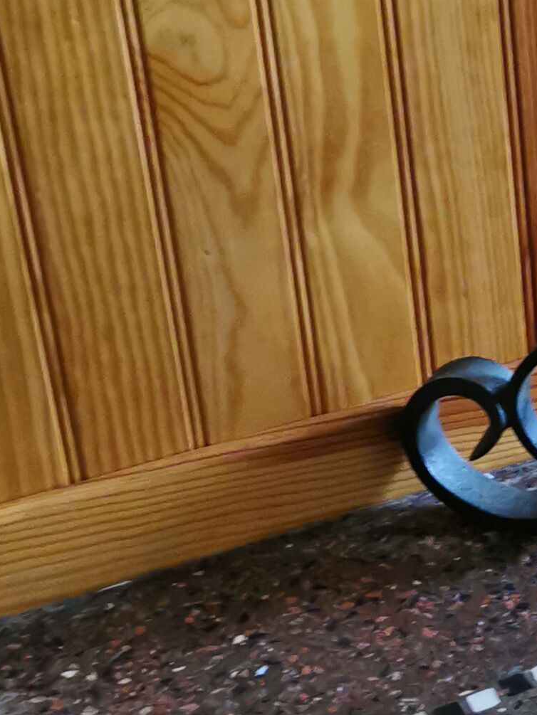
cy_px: 147
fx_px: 2027
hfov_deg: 14.1
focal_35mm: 98
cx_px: 821
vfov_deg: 19.8
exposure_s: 1/25
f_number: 1.8
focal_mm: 5.58
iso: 500
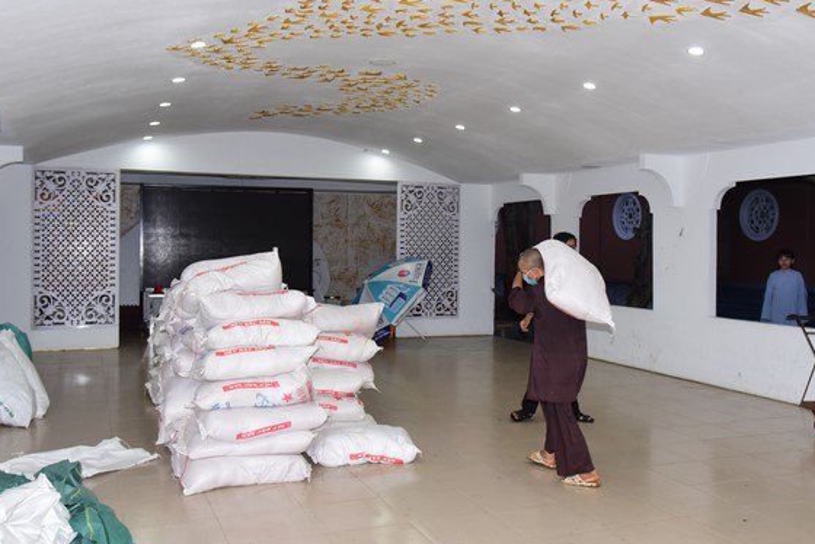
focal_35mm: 36
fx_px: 815
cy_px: 241
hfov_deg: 53.1
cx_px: 440
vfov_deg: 36.9
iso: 1600
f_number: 5.6
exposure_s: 1/160
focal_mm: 31
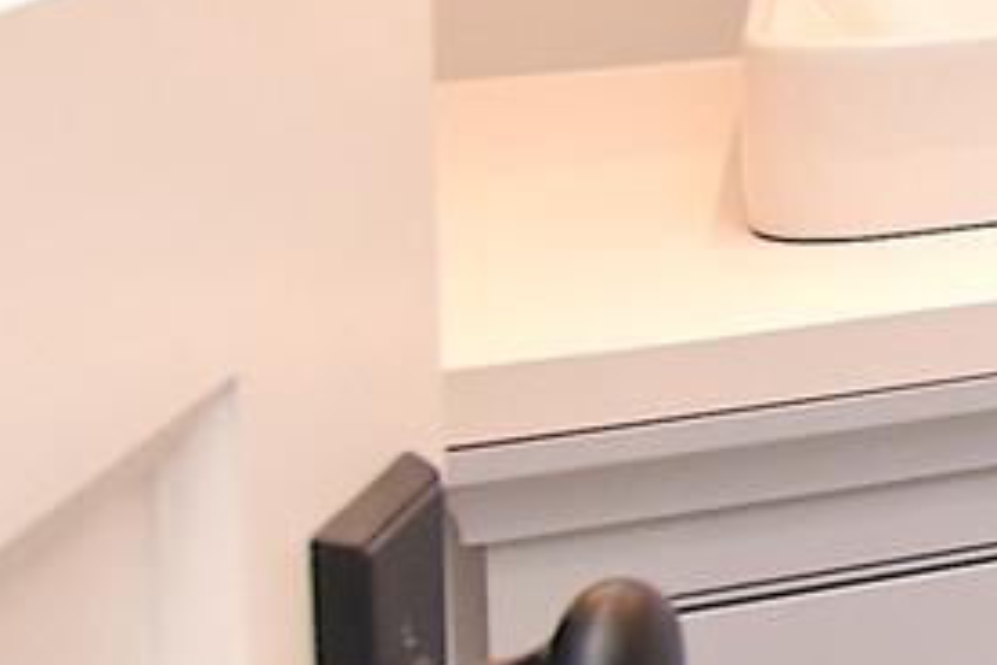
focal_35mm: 94
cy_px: -441
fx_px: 2603
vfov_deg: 13.4
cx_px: 2568
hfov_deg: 13.5
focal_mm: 12
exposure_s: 1/60
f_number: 7.1
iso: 800
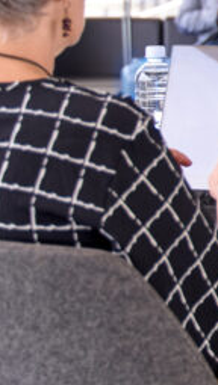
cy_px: 69
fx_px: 1680
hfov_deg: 6.8
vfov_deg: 13.0
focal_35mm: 164
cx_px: 628
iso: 320
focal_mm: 39
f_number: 3.2
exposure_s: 1/160
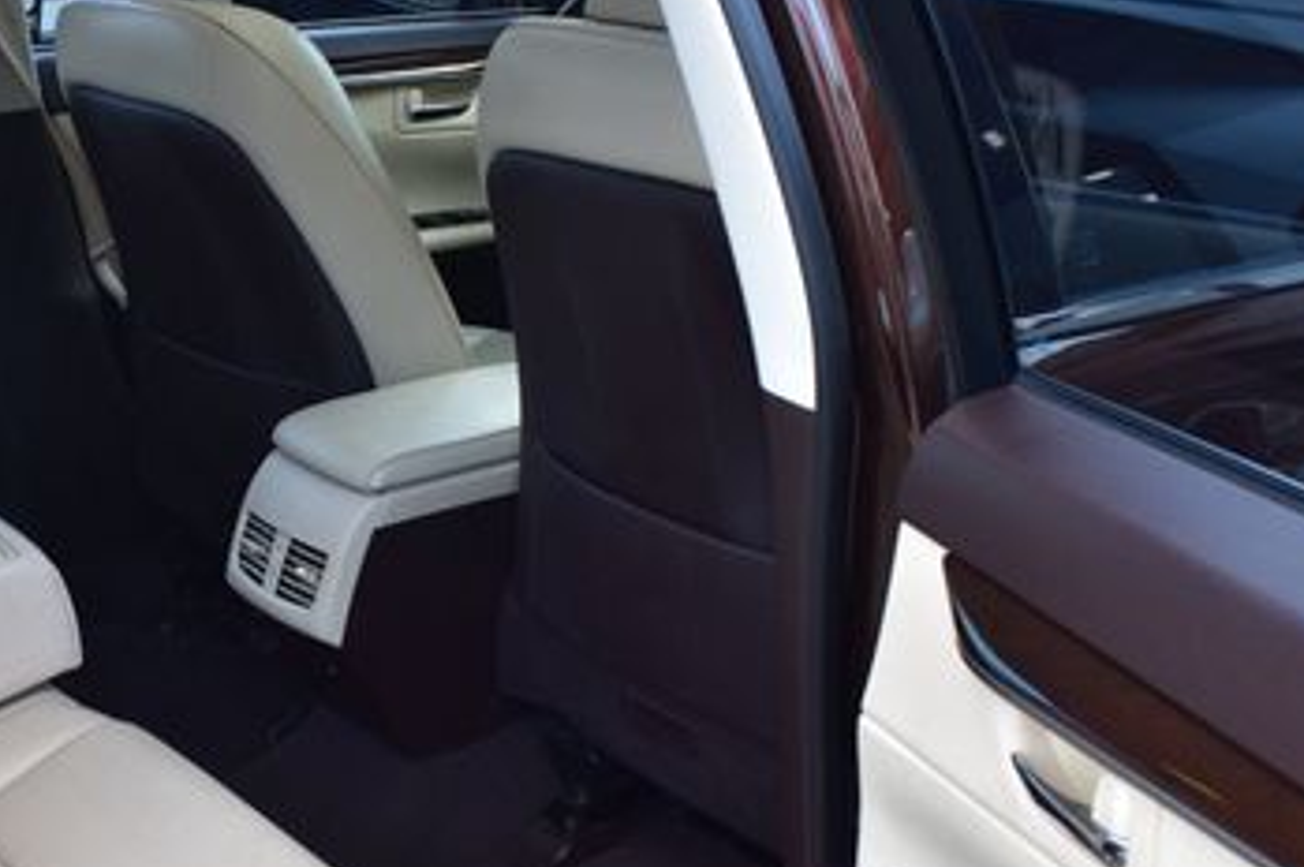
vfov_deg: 24.3
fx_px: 1990
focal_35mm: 55
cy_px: 643
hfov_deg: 35.2
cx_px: 280
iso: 400
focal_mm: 20
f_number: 8
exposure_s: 1/50
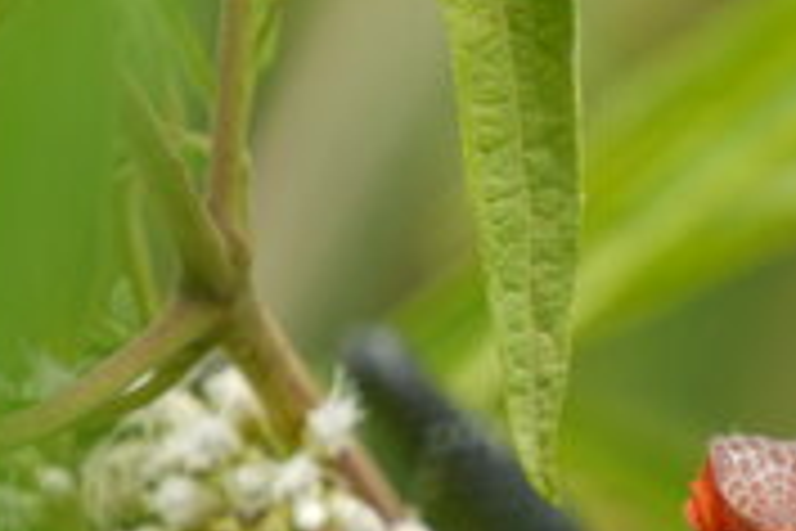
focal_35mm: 1011
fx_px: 22359
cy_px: 596
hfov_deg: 2.0
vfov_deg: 1.4
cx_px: 895
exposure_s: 1/50
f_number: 6.3
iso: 50
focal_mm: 259
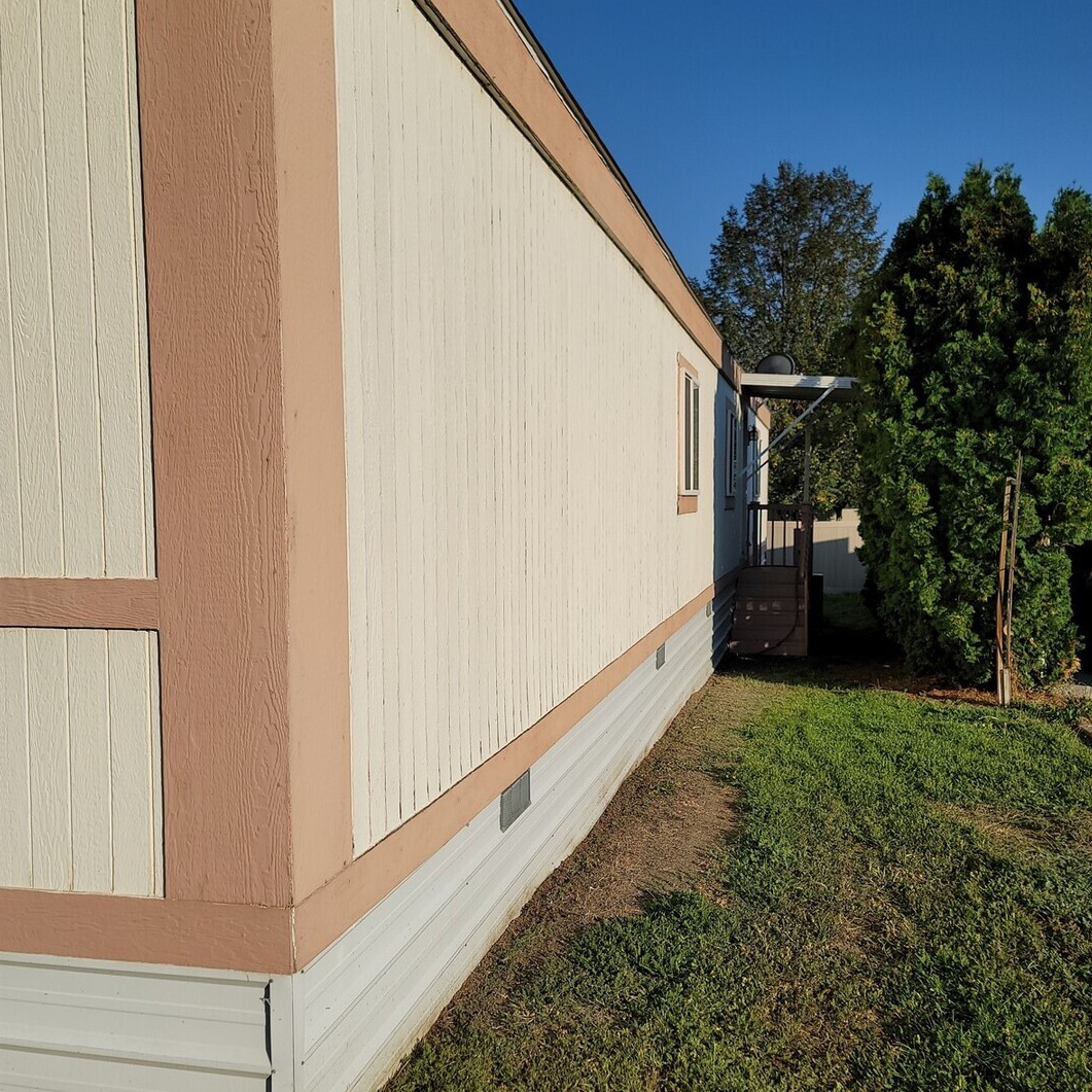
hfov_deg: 54.0
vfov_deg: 54.0
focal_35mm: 30
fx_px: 1071
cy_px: 548
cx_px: 552
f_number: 1.8
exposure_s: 1/2077
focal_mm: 7
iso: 20
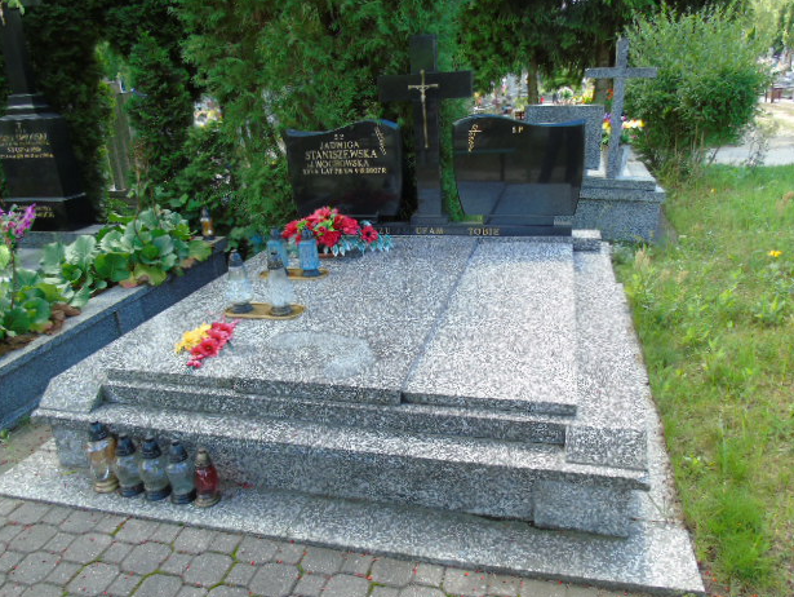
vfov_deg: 53.1
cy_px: 292
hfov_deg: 67.3
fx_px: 597
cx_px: 407
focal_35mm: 26
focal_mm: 4.4
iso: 80
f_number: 3.4
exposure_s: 1/80
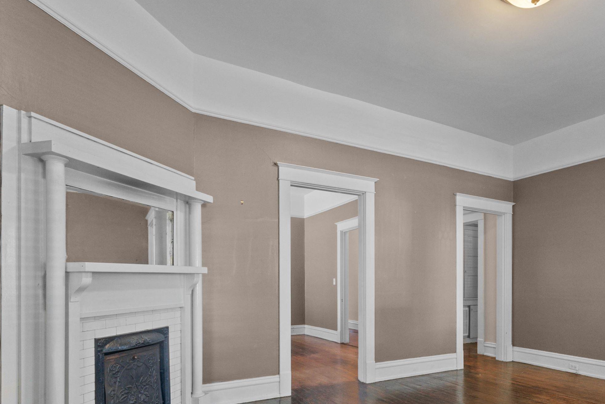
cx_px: 355
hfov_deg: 77.9
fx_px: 370
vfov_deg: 55.2
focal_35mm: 22
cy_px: 289
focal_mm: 14
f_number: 7.1
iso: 400
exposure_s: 1/5
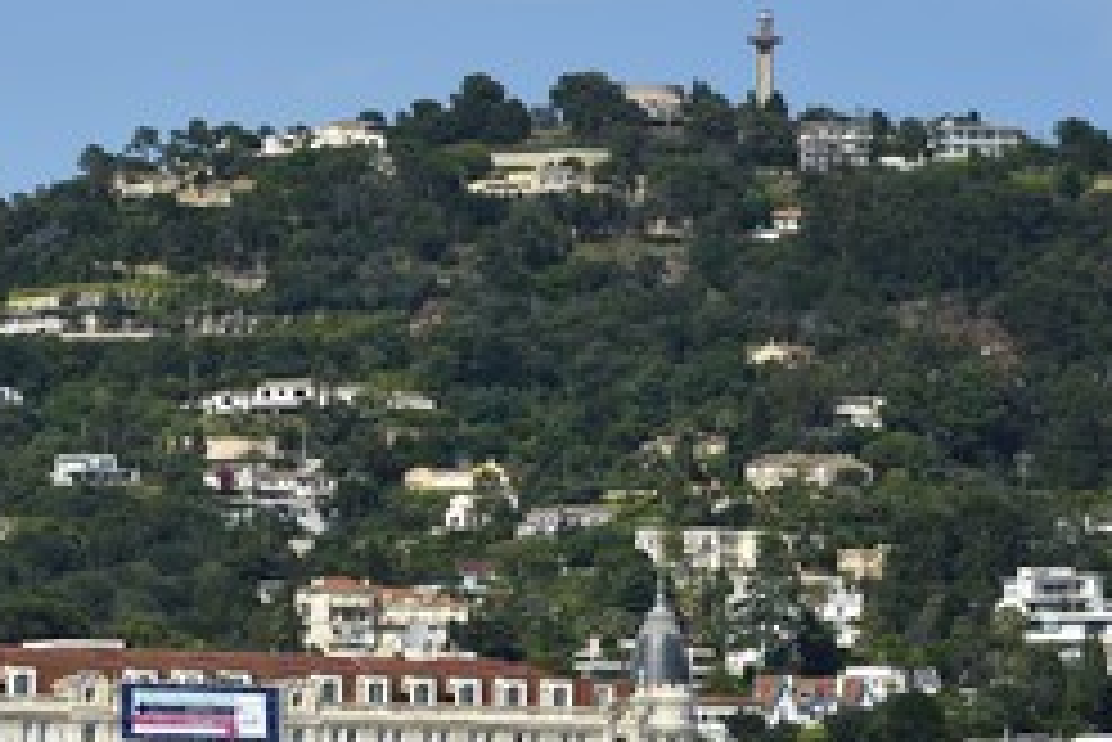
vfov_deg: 4.6
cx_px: 387
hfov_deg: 6.9
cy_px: 616
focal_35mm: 297
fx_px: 9179
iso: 200
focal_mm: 175
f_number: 11
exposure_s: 1/400
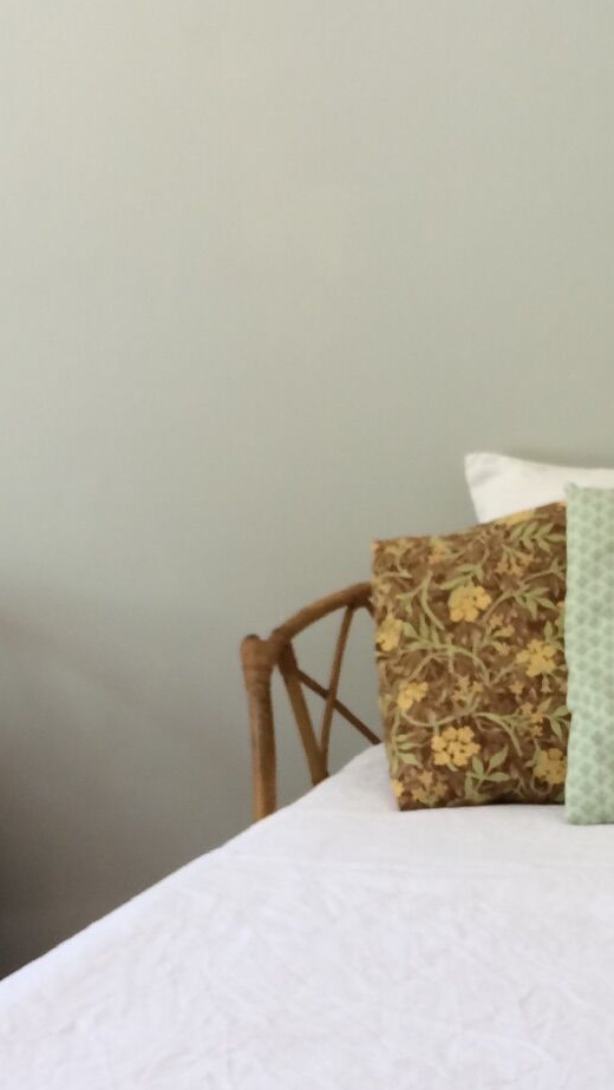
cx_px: 662
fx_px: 2025
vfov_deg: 29.6
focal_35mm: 70
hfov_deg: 16.7
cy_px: 833
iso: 32
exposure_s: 1/33
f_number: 2.2
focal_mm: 4.15
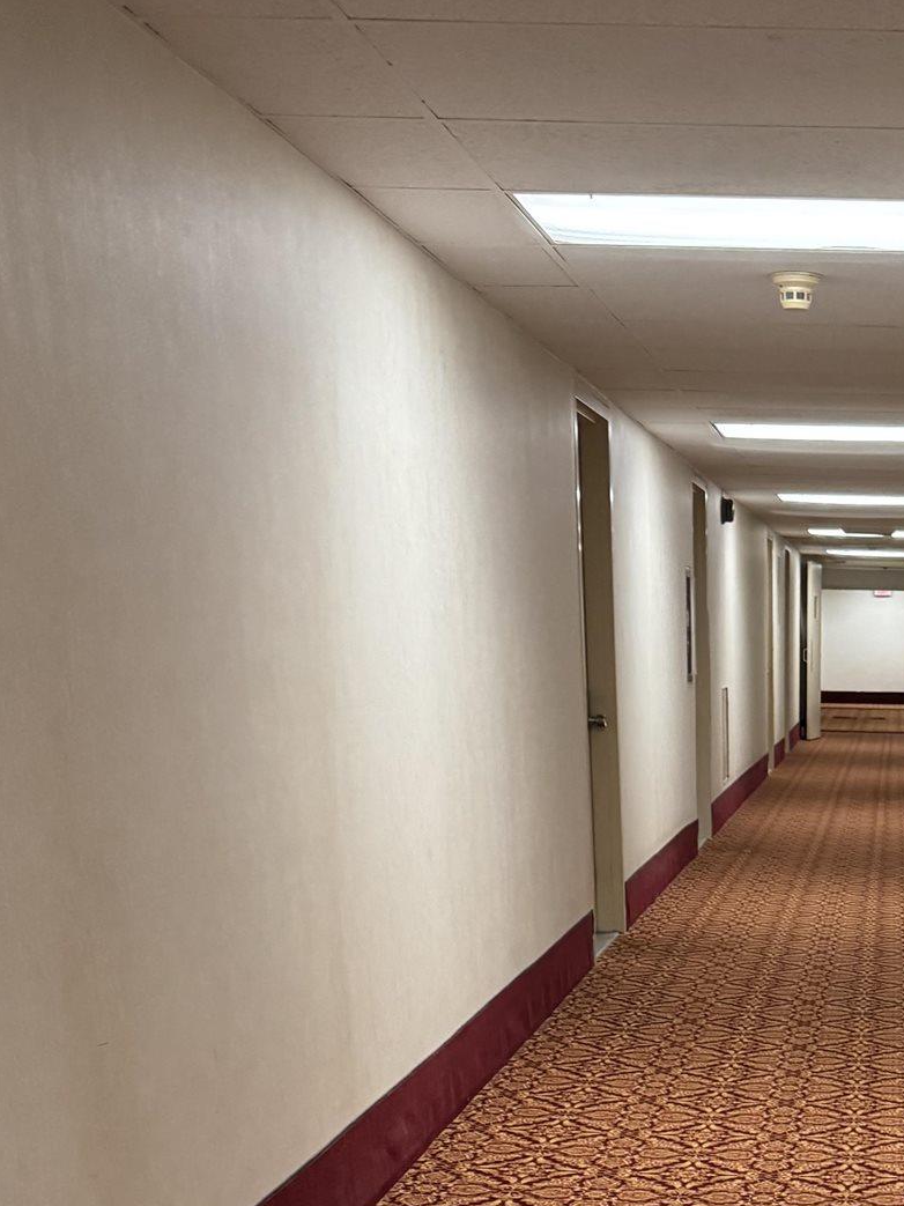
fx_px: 1846
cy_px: 1252
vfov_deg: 32.7
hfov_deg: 26.3
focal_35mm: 53
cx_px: 865
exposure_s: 1/60
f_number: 1.78
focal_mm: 6.76
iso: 640
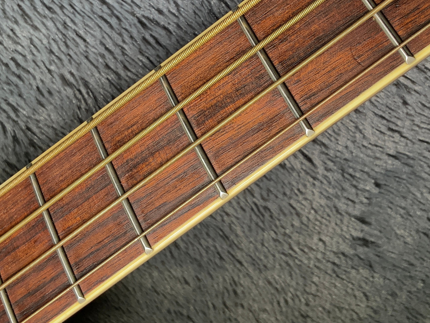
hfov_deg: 35.5
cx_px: 246
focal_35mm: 54
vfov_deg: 26.9
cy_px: 104
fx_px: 671
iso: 16
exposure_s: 1/150
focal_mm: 3
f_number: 1.8
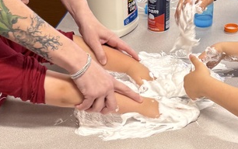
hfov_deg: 24.3
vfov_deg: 15.3
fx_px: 552
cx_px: 110
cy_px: 126
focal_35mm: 85
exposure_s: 1/85
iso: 200
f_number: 1.78
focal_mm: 6.76
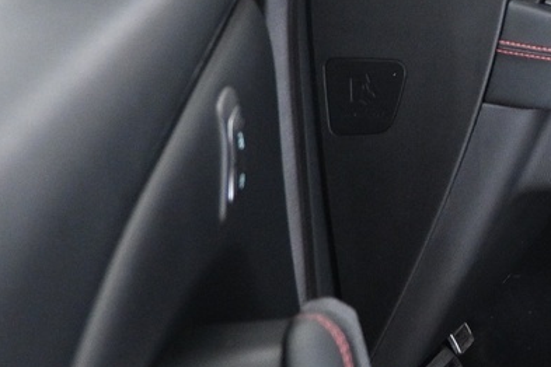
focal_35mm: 99
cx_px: 1040
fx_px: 1515
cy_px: -46
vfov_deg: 13.5
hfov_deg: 16.6
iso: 1600
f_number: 3.5
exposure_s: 1/30
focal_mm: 16
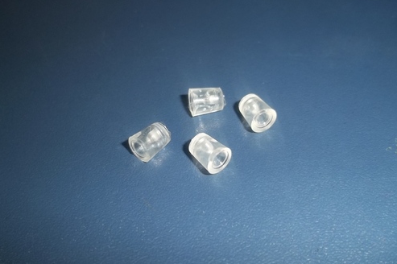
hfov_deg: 50.7
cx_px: 201
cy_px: 148
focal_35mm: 38
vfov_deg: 35.0
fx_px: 419
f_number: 3.1
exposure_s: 1/30
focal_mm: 6.5
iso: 64
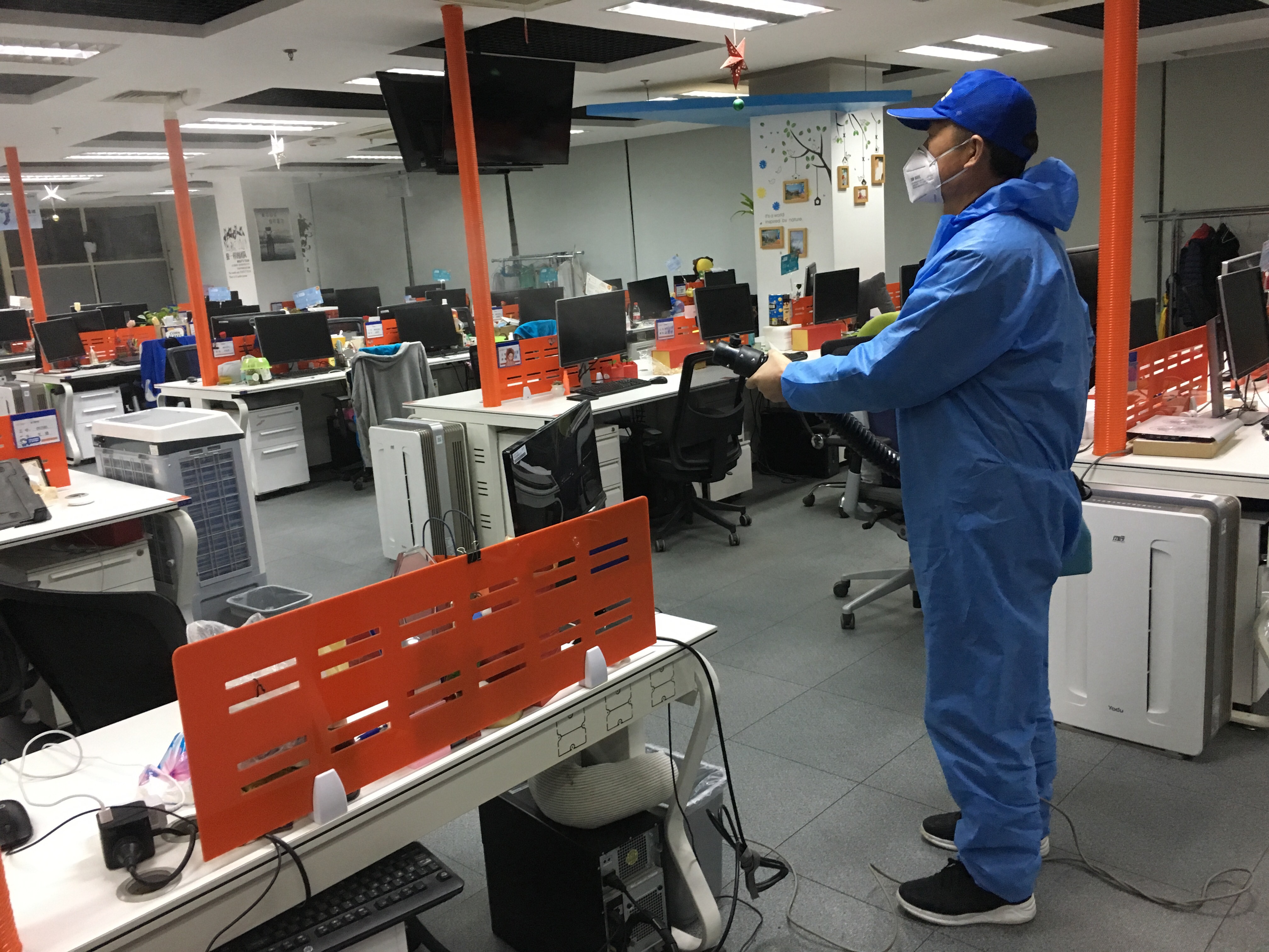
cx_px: 634
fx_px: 1063
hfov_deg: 61.7
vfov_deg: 48.2
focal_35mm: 29
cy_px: 476
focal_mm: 4.15
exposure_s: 1/33
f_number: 2.2
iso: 250
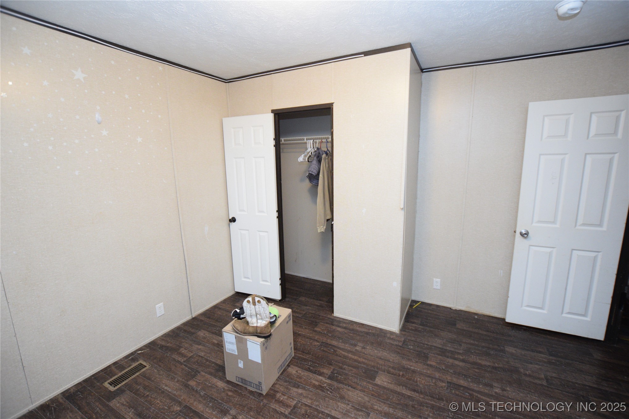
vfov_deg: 77.3
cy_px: 210
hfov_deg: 100.4
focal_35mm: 15
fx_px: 262
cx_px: 314
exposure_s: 1/60
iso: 2000
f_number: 3.5
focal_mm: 10
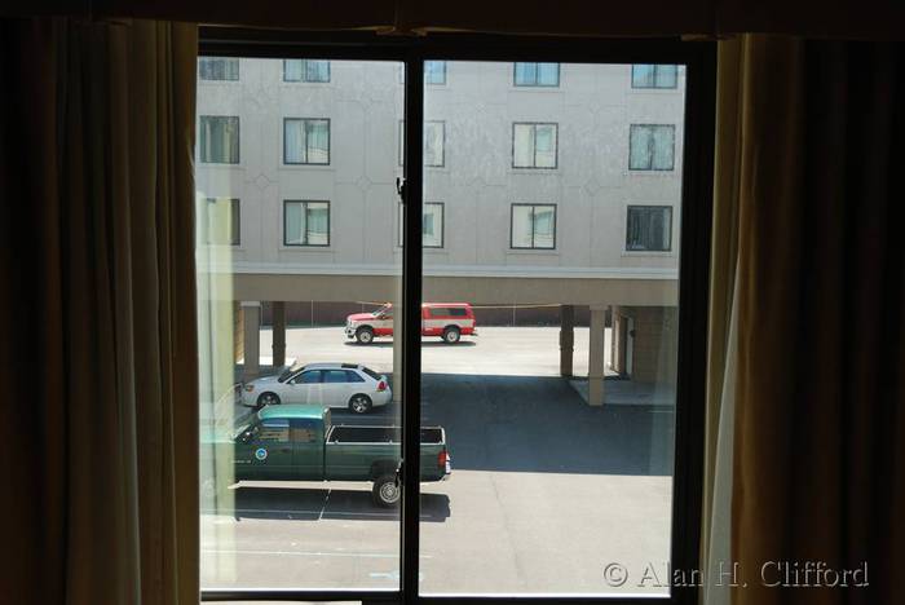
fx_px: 1019
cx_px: 452
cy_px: 302
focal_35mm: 40
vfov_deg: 33.1
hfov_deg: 47.9
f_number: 5.6
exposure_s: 1/125
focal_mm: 27
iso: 100
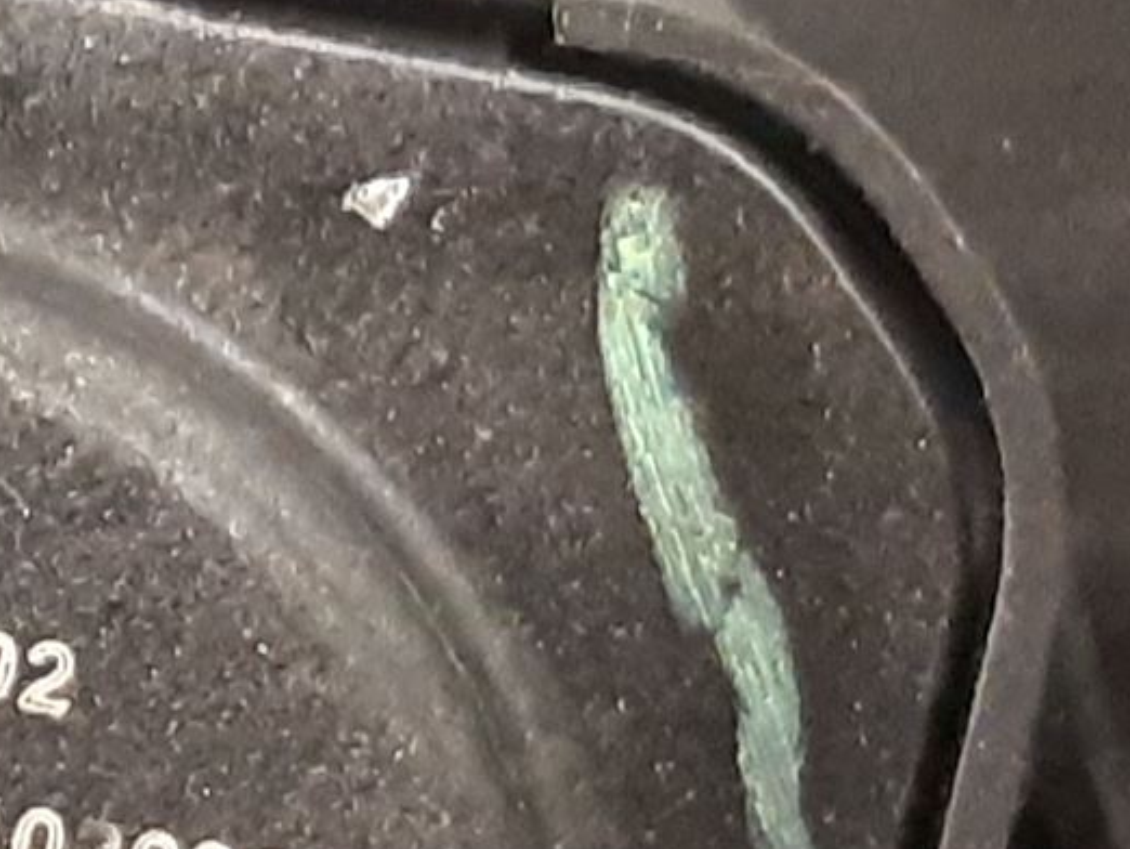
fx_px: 3331
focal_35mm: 102
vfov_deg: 14.1
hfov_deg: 17.5
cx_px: -515
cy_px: 983
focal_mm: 3.93
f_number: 1.7
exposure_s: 1/25
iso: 400
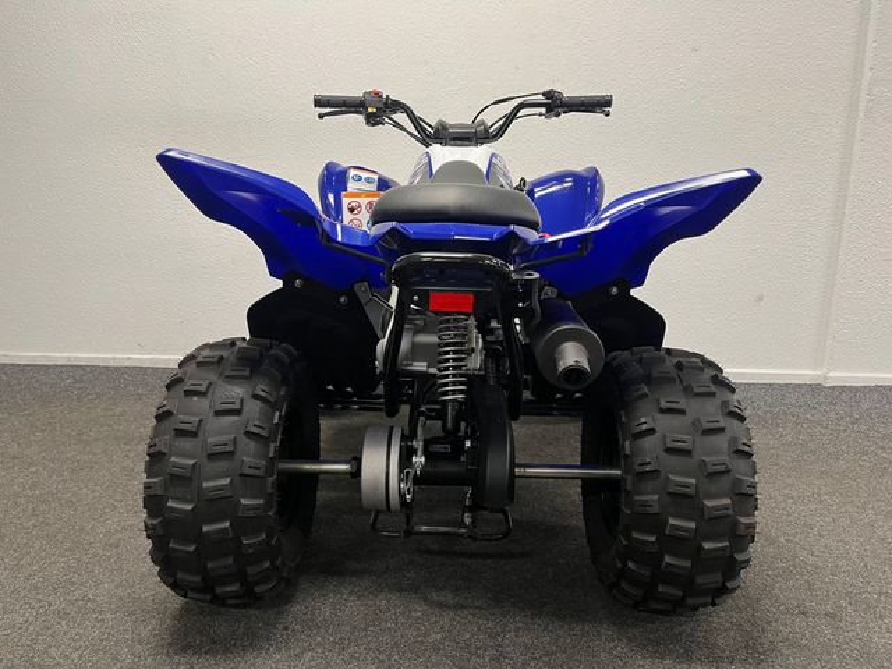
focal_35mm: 26
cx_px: 446
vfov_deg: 53.1
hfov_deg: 67.3
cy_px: 334
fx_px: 670
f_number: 1.6
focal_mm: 5.1
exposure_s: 1/50
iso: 125
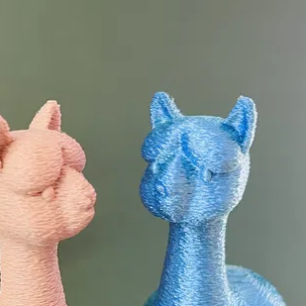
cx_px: 70
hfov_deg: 27.3
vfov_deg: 26.8
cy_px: 276
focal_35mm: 62
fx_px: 620
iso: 160
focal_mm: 5.1
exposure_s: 1/50
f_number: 1.6
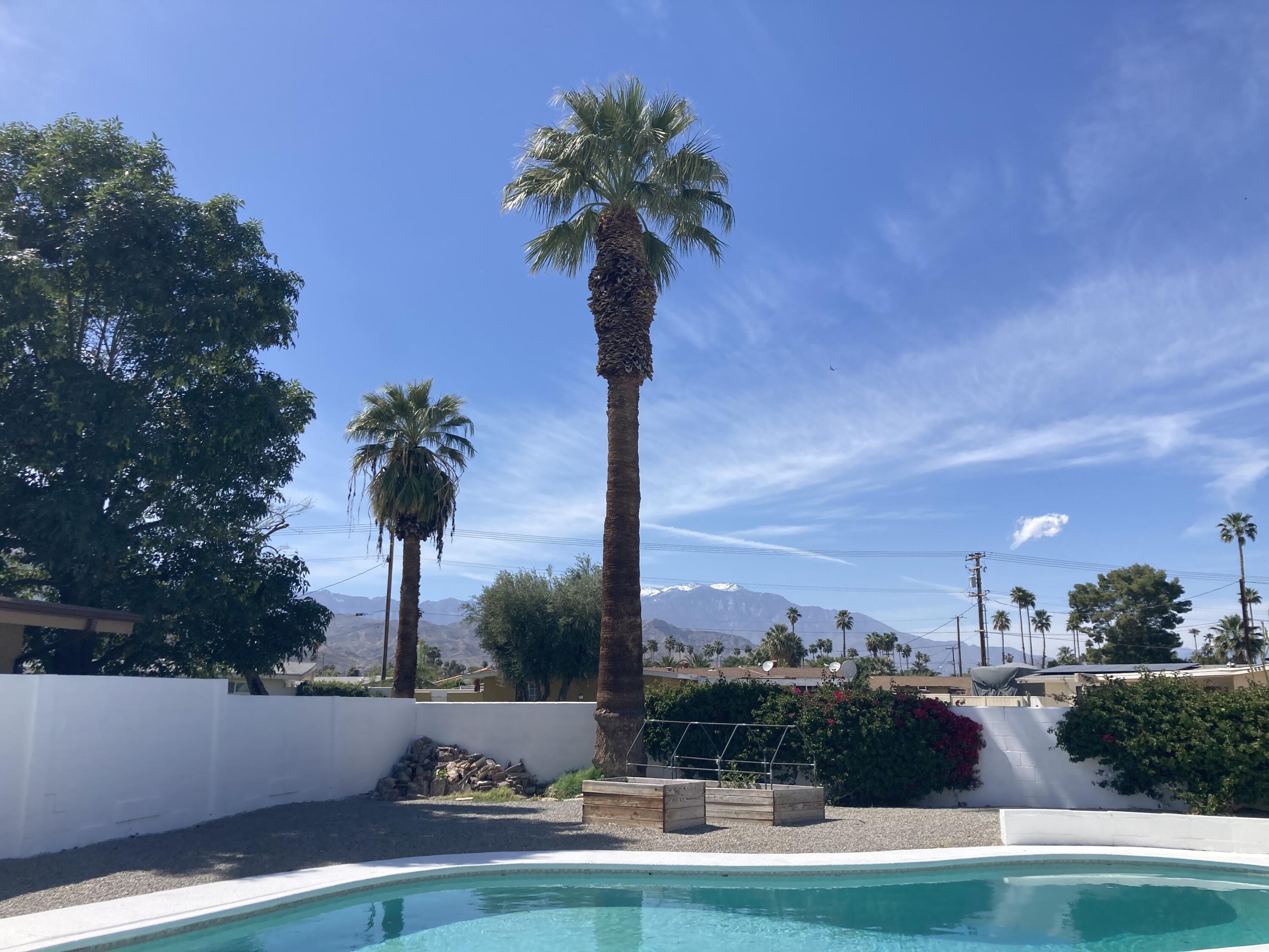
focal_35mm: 28
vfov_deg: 49.7
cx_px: 634
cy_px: 476
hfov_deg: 63.4
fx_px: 1026
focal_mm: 3.99
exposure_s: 1/3003
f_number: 1.8
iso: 20
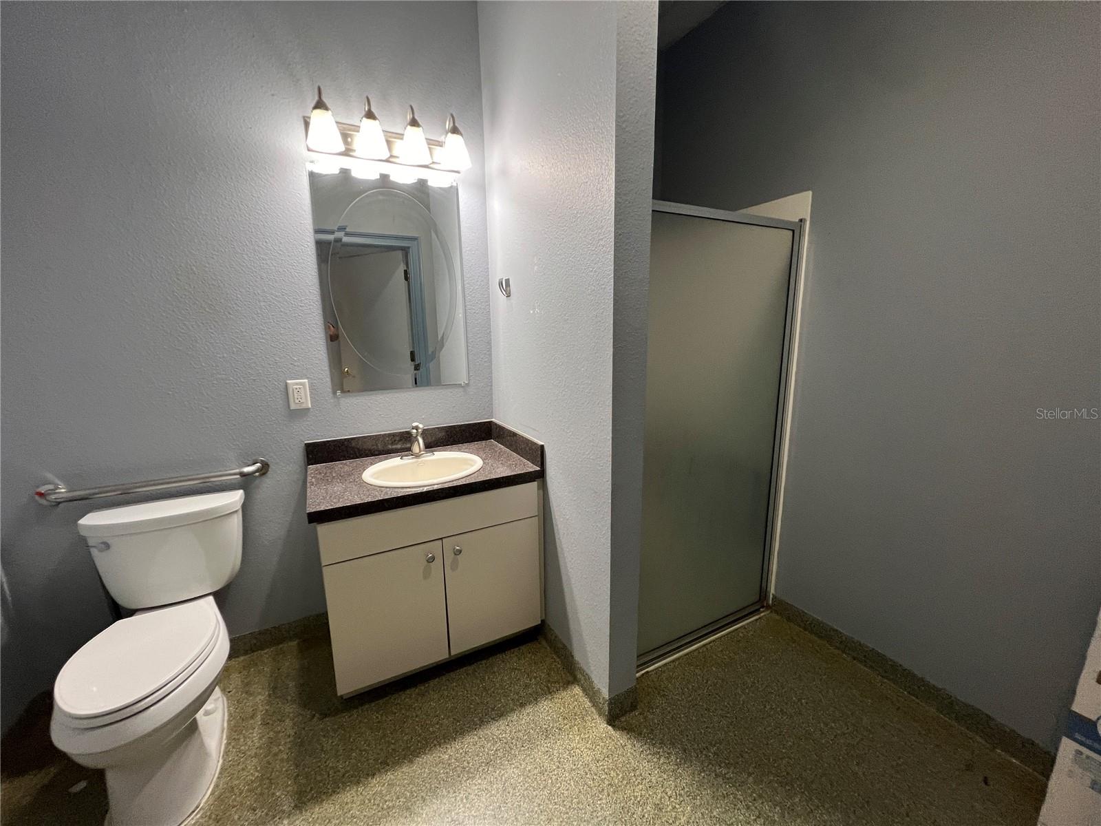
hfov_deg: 106.2
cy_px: 413
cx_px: 550
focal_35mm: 13
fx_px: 413
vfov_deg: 89.9
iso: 160
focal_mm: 1.57
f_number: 1.8
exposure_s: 1/60
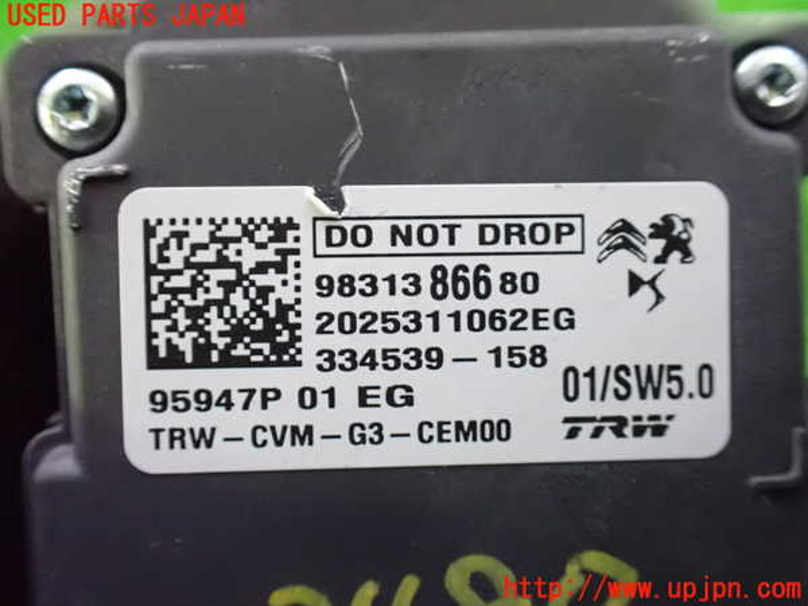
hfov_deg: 60.0
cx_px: 404
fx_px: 700
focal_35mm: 30
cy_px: 303
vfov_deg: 46.8
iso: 1600
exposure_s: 1/25
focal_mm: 5.4
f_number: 2.3
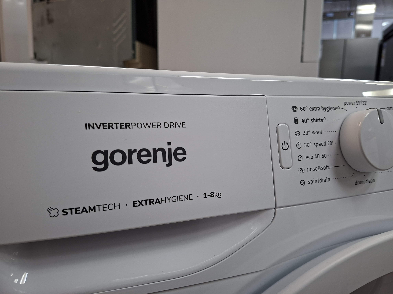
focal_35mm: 23
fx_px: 261
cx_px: 196
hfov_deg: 73.9
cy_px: 147
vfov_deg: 58.9
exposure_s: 1/50
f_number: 1.8
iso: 160
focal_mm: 5.54
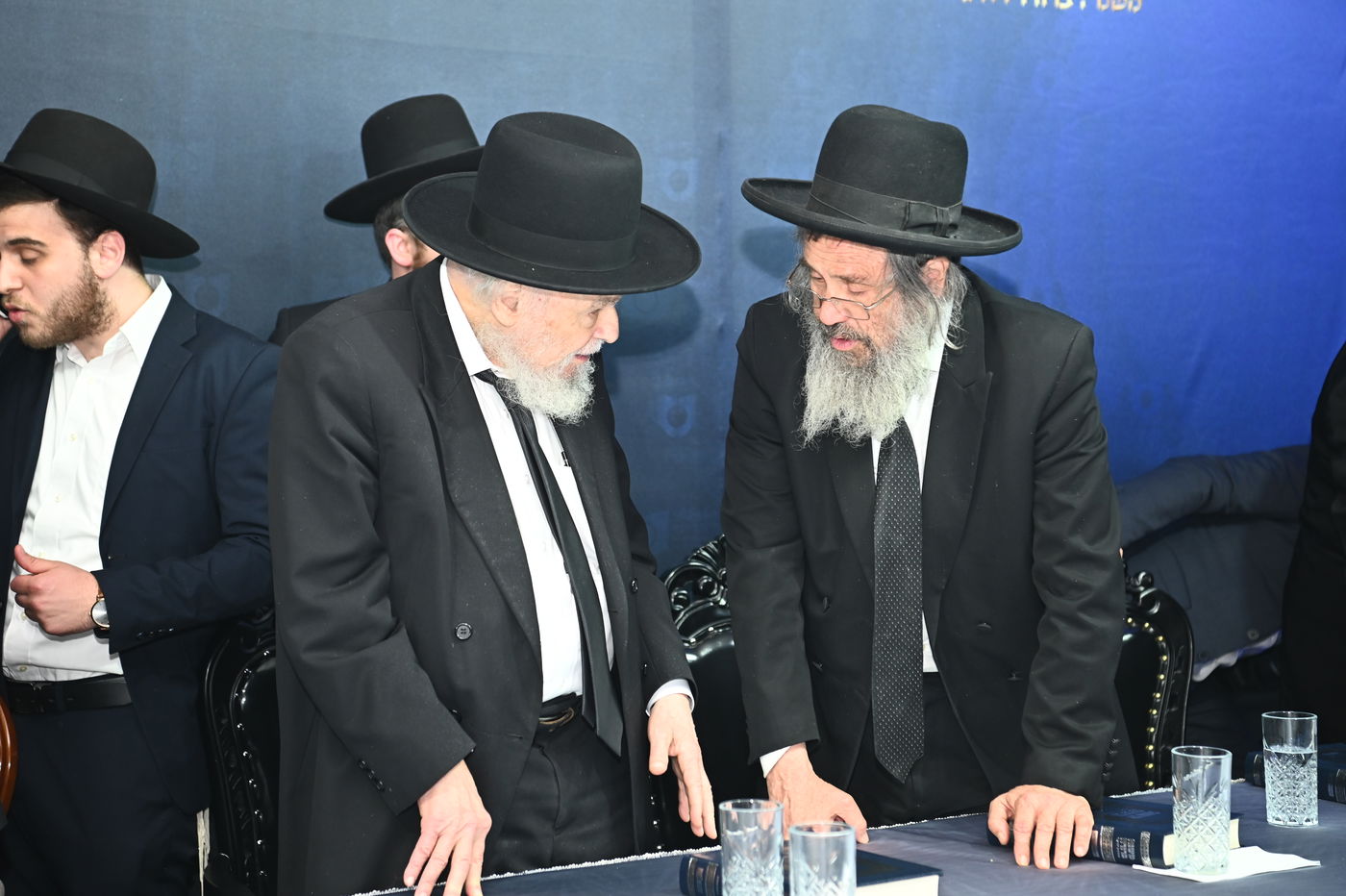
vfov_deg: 19.4
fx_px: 2616
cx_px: 673
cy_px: 448
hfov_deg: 28.9
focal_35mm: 70
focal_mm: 70
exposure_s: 1/200
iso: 1250
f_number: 4
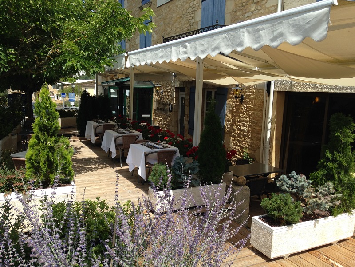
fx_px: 338
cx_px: 178
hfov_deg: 55.4
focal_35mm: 33
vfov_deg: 42.9
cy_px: 134
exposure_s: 1/1205
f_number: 2.4
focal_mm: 4.12
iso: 50
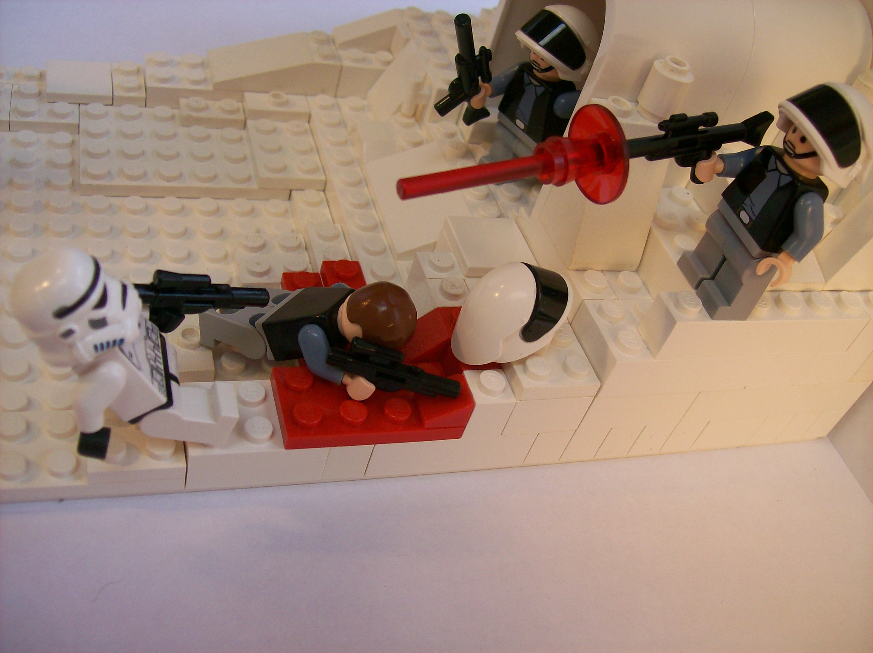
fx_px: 907
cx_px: 436
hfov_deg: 51.4
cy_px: 326
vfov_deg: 39.6
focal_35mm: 36
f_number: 2.7
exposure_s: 1/155
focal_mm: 6
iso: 80
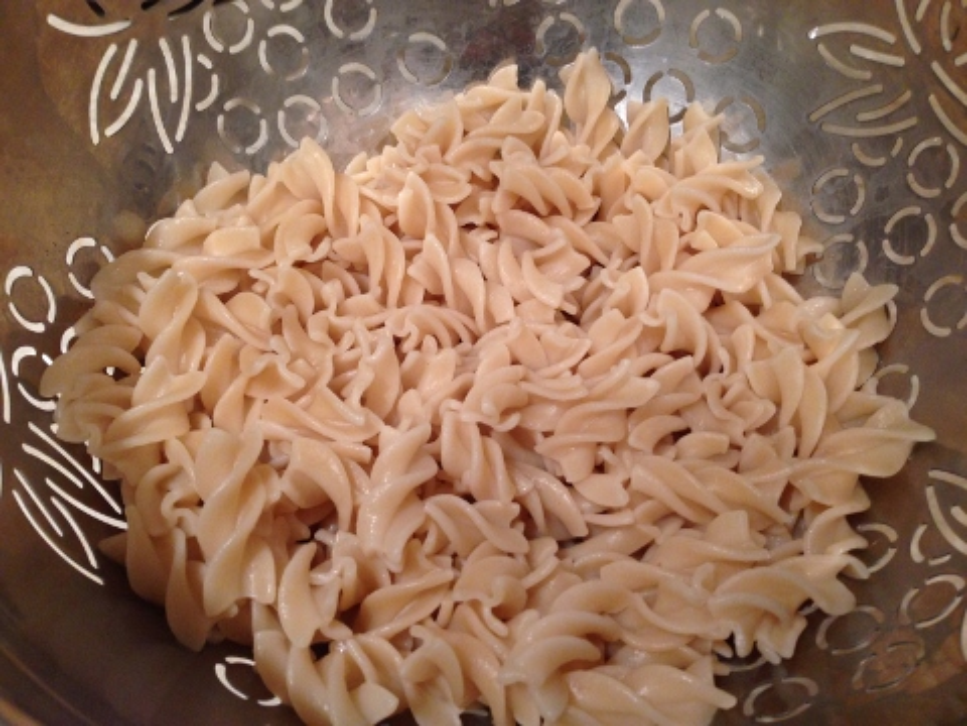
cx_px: 484
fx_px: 922
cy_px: 363
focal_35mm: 33
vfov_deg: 42.9
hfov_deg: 55.4
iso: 160
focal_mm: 4.12
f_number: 2.4
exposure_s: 1/20
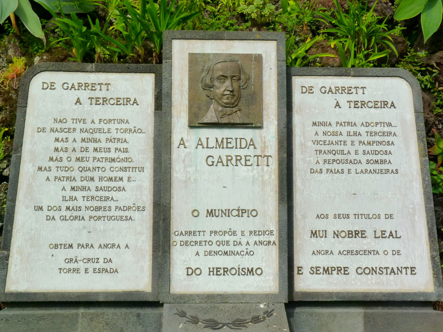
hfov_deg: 34.9
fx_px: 704
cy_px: 166
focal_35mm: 55
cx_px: 222
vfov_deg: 26.6
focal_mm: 9.8
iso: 125
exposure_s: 1/320
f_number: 5.6
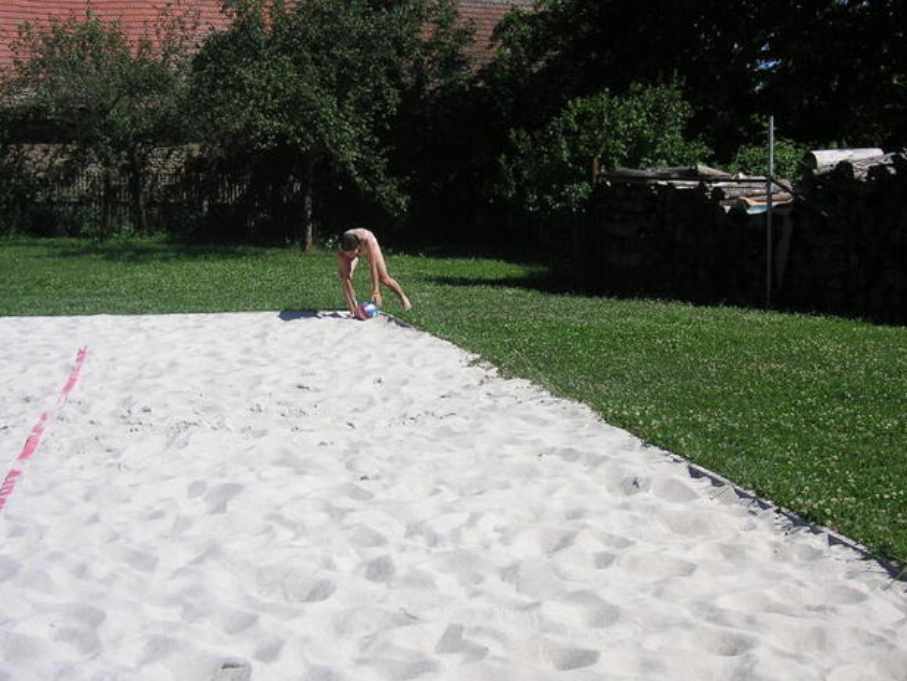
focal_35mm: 48
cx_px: 420
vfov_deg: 30.2
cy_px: 257
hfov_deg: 39.6
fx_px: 1258
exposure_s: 1/250
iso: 50
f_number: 6.7
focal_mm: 6.1
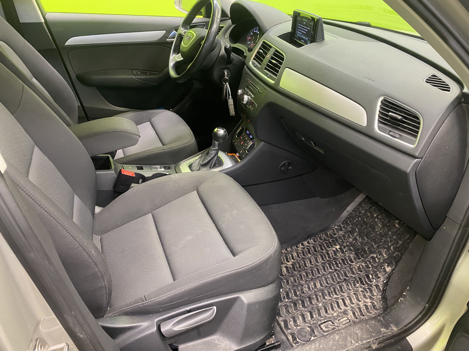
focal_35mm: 26
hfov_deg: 67.3
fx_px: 352
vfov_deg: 53.1
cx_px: 234
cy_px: 176
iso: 320
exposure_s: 1/33
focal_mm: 4.25
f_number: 1.8
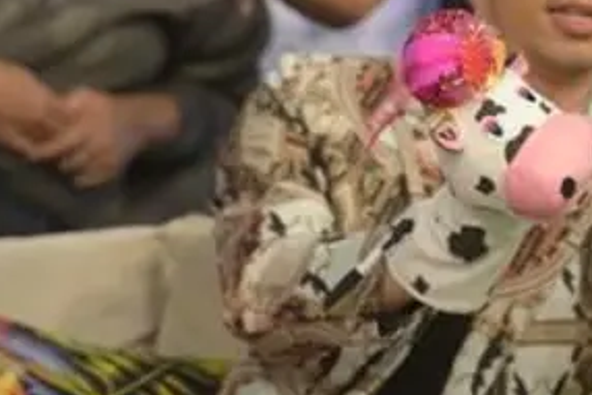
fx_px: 5479
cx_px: 733
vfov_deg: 4.1
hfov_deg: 6.1
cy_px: 25
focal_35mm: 333
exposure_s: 1/180
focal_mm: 122
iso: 1000
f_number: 4
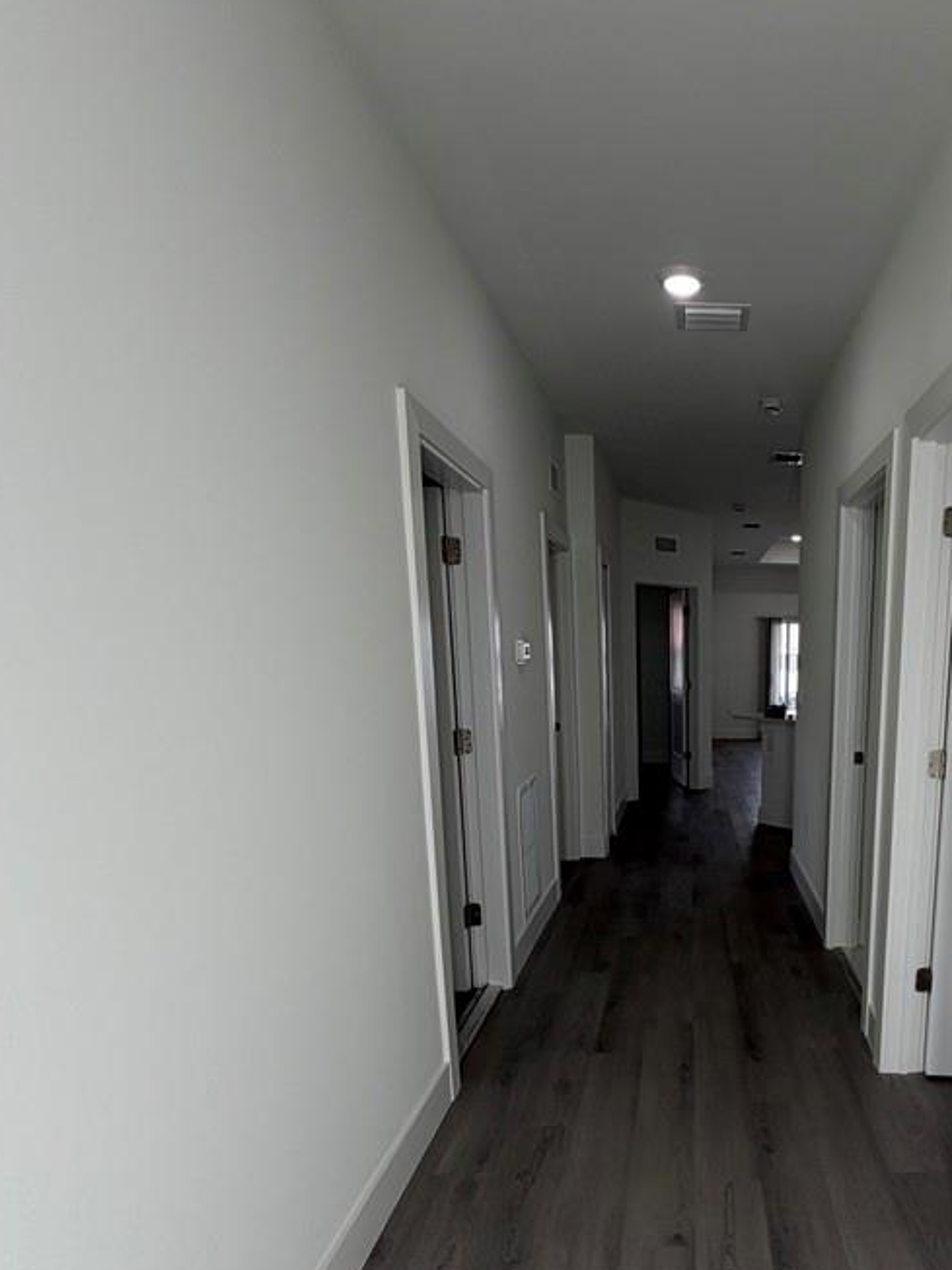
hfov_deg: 57.4
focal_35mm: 22
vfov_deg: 74.4
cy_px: 830
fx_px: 807
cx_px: 736
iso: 50
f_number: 2.2
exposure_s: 1/121
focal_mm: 2.22
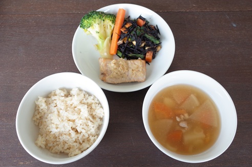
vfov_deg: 46.2
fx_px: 196
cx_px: 126
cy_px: 84
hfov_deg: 65.6
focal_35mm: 28
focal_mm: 18.3
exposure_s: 1/30
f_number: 5.6
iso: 400
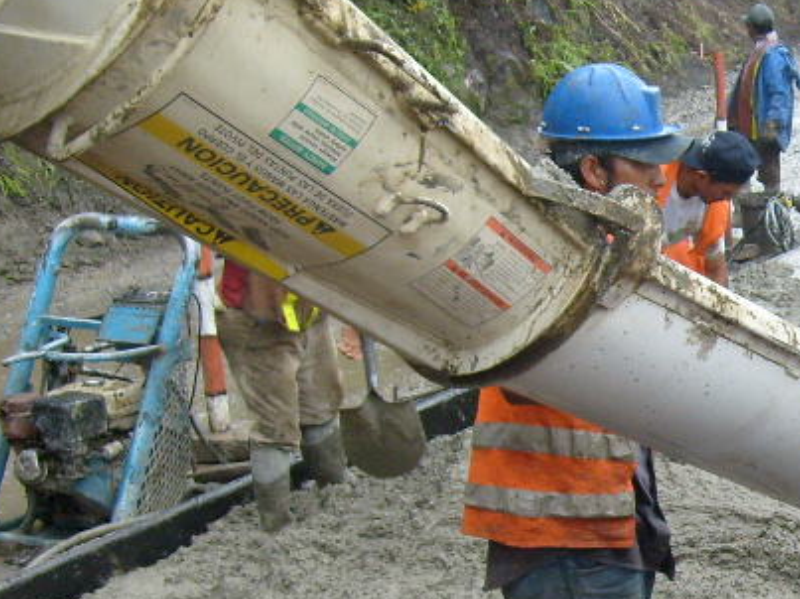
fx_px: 2056
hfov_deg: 20.7
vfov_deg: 16.5
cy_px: 450
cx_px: 925
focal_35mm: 89
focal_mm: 5.8
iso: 80
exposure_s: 1/125
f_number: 2.8
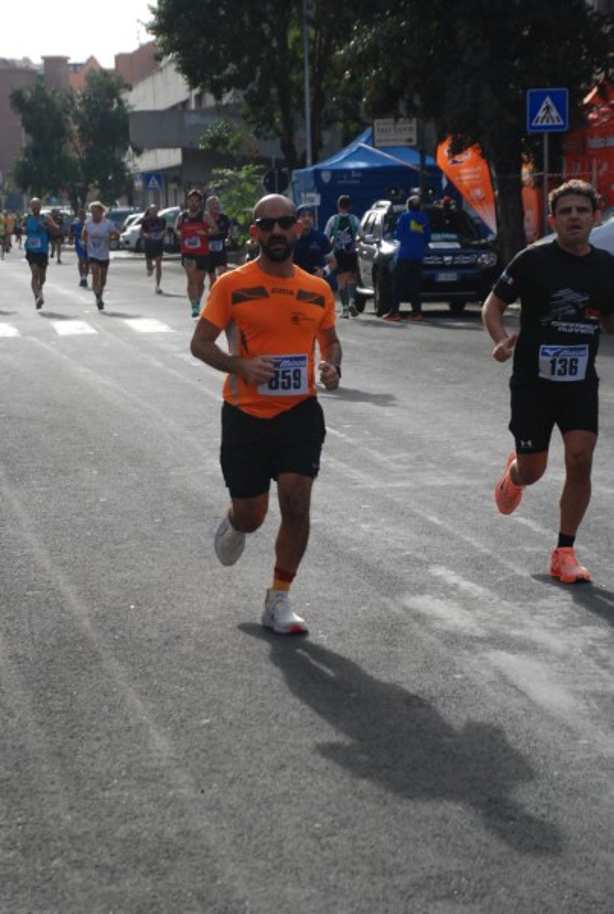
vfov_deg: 19.4
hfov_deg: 13.1
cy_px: 457
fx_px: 2672
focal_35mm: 105
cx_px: 307
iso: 1000
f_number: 6.3
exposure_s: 1/1600
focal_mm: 70
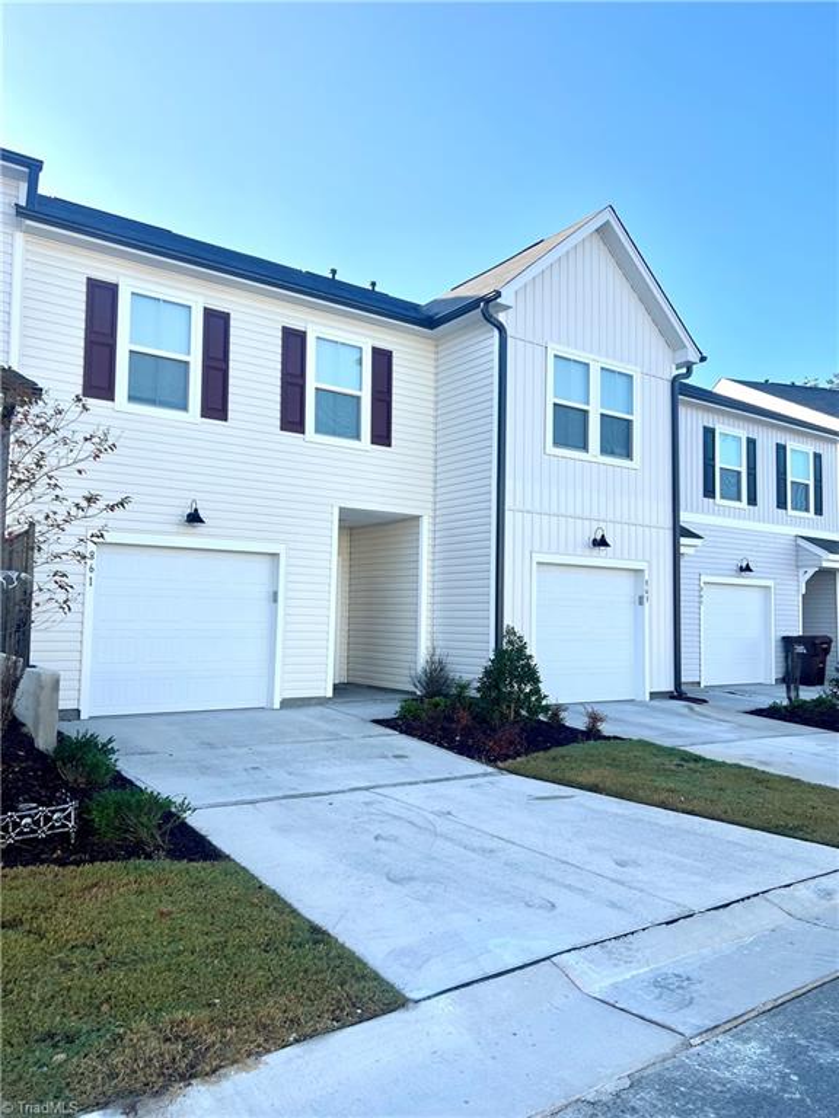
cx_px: 420
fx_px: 840
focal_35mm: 26
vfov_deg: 67.3
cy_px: 559
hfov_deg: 53.1
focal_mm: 5.7
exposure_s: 1/2045
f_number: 1.5
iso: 50
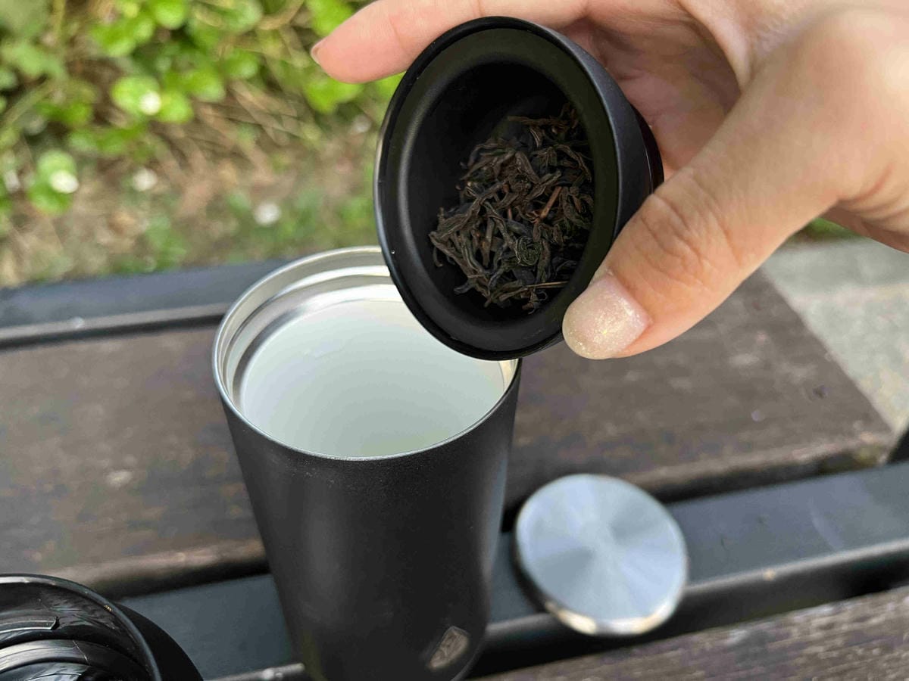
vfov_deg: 53.1
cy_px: 340
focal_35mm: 26
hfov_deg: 67.3
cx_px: 454
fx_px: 683
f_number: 1.5
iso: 320
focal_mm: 5.7
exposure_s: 1/60
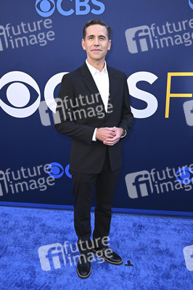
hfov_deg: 38.3
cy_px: 145
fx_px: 278
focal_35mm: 34
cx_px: 96
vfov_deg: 55.1
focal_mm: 34.5
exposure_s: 1/200
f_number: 5.6
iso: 500
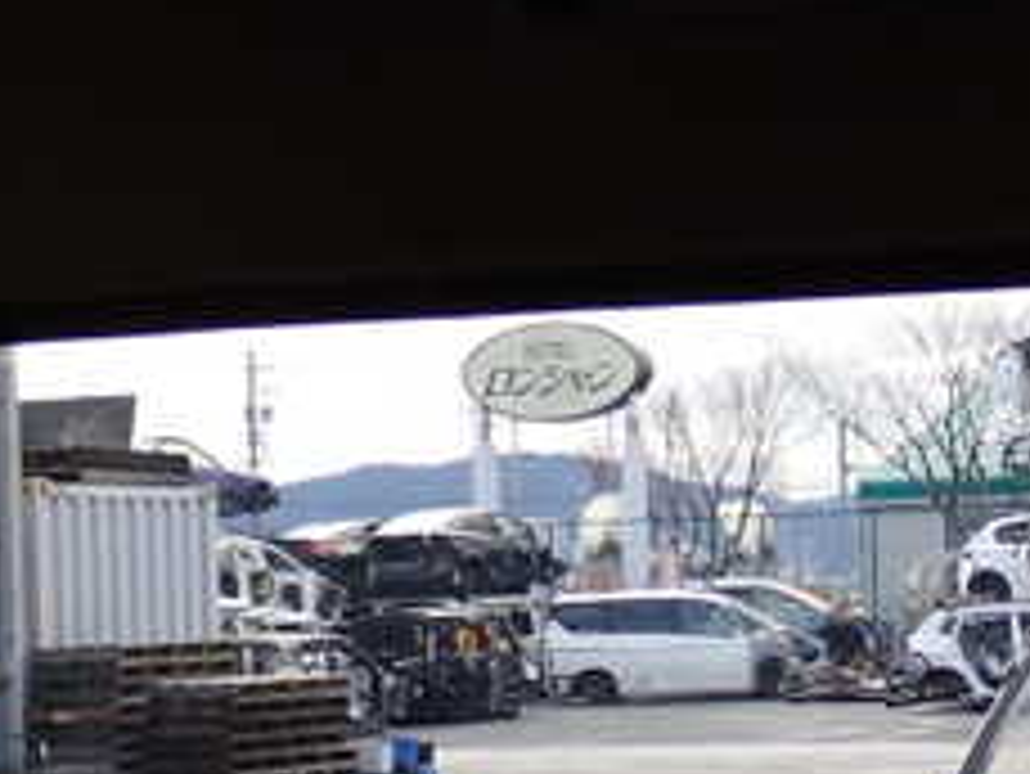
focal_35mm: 123
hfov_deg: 15.9
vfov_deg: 12.0
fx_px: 3662
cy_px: 666
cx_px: 832
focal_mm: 8.4
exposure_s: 1/200
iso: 100
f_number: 4.5
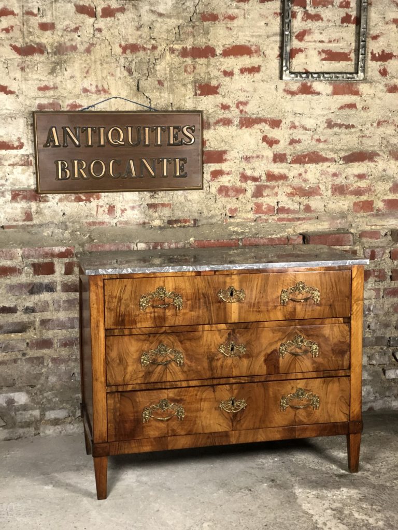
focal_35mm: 52
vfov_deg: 36.8
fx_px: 797
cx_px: 199
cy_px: 265
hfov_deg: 28.0
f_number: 2.4
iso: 160
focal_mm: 6
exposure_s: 1/17
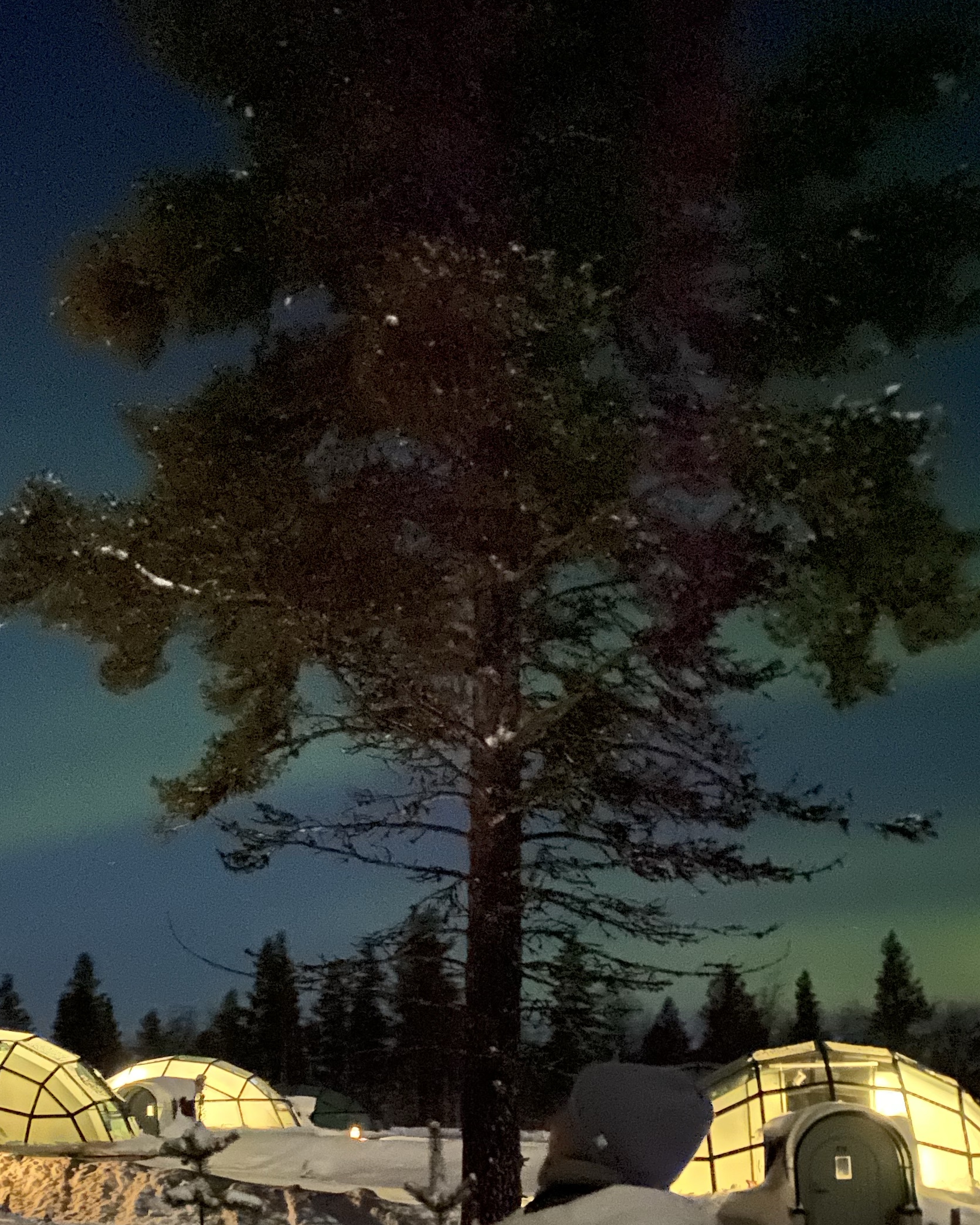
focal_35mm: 49
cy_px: 916
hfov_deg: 30.2
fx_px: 1776
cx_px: 221
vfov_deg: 37.1
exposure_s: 1/4
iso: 5000
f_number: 1.8
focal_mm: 4.25
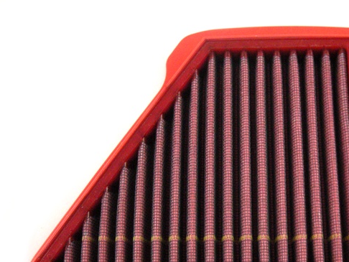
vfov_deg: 25.5
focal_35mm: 57
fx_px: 575
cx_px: 264
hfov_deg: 33.1
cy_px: 181
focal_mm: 5.7
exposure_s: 1/55.1
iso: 317
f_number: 2.8
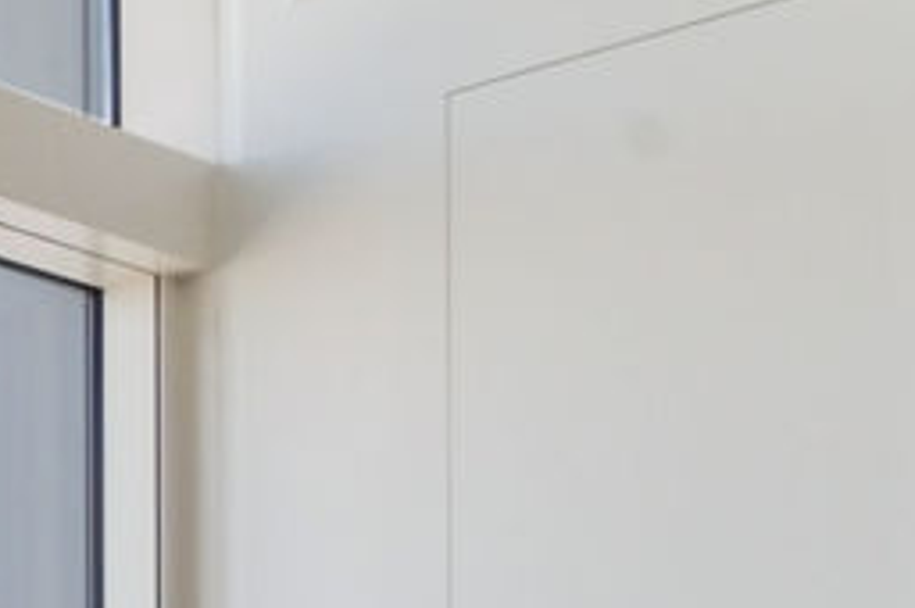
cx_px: -2448
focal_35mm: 133
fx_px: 3376
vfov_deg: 9.2
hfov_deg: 8.9
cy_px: 1486
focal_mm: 17
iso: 400
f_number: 11
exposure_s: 1/125
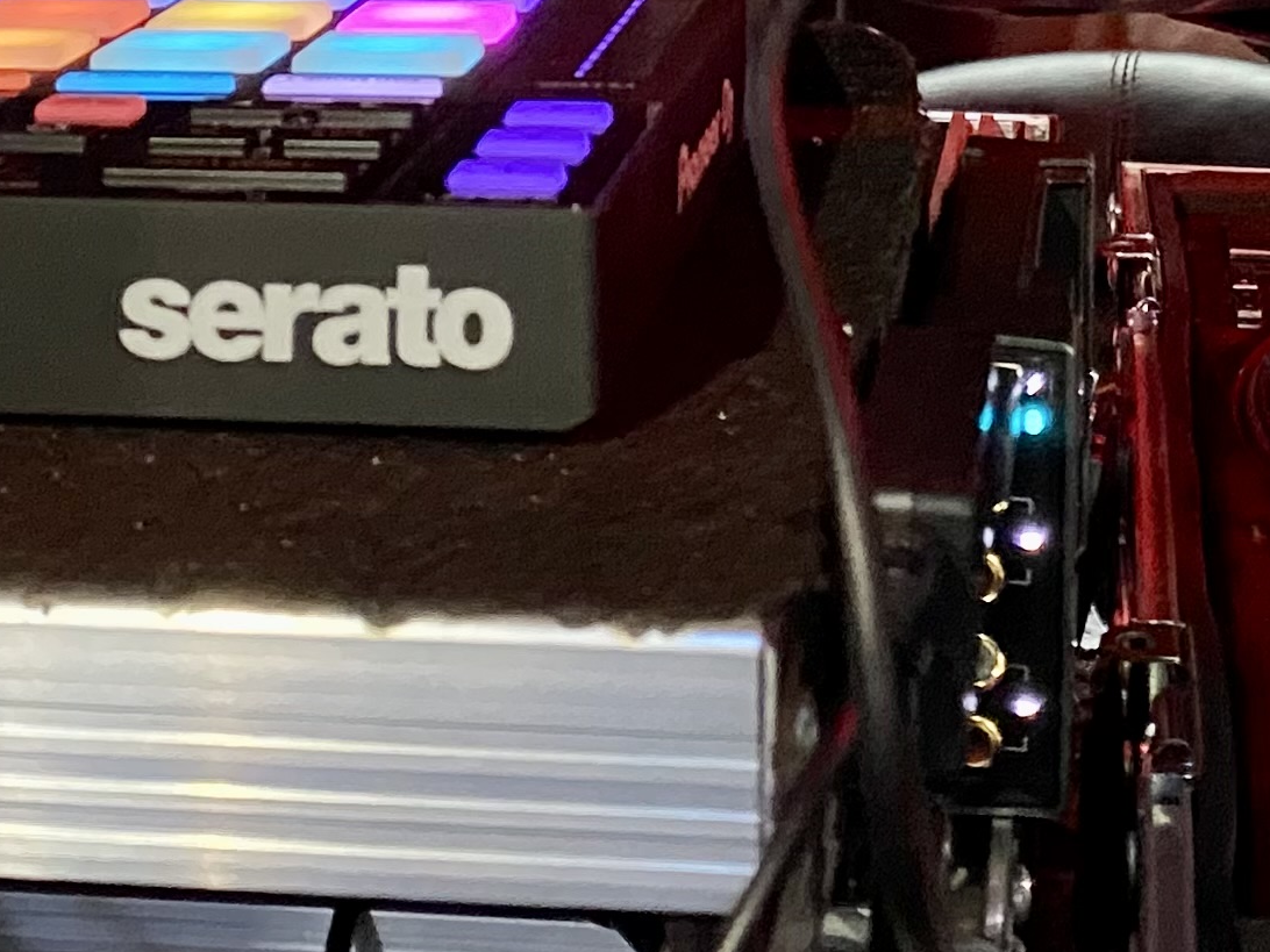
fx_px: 3522
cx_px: 637
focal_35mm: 96
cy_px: -707
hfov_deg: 20.4
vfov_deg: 13.9
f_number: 1.8
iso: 800
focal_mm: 4.25
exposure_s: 1/30
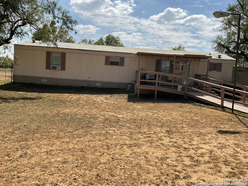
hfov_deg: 61.7
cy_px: 93
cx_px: 124
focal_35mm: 29
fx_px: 208
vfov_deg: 48.2
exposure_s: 1/2801
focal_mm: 3
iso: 16
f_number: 1.8
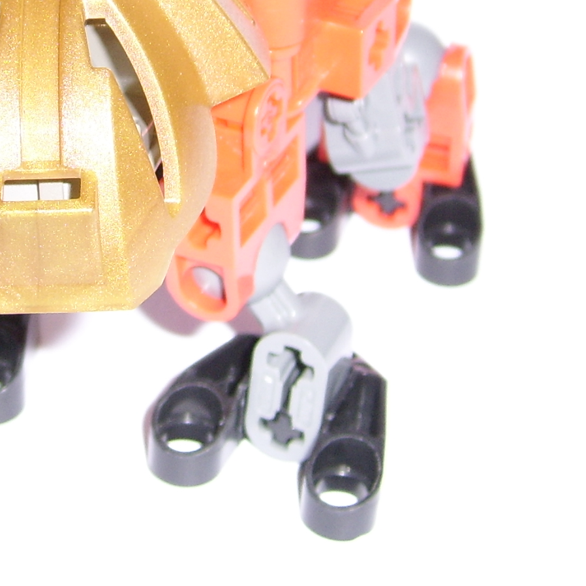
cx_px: 113
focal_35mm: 123
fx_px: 2356
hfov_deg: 14.1
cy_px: 108
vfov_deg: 14.1
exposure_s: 1/60
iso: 100
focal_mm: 9.16
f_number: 3.4
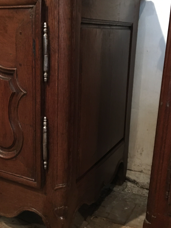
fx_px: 290
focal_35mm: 44
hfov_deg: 32.7
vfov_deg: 42.9
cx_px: 62
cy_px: 110
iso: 400
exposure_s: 1/17
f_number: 2.2
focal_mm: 4.15
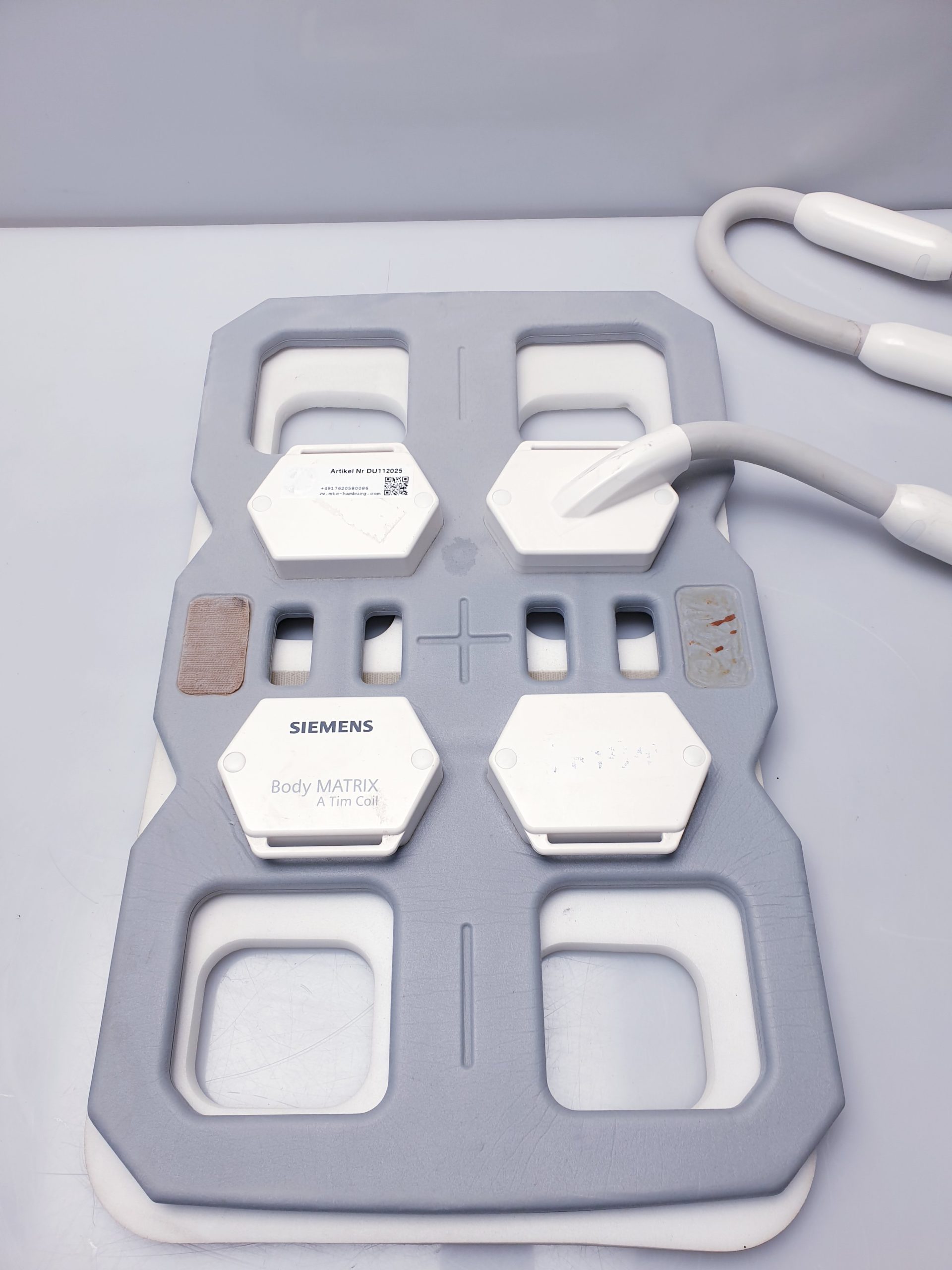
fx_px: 953
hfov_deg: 53.1
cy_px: 635
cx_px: 476
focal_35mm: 26
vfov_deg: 67.3
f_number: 2.4
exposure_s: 1/108
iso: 50
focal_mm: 4.3
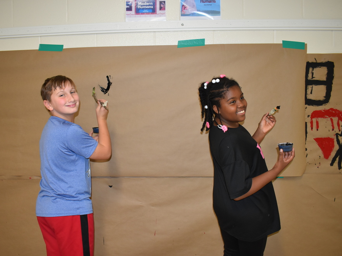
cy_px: 129
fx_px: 296
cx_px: 156
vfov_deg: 46.8
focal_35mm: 30
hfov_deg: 59.8
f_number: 4
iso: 800
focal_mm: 18
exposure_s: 1/60
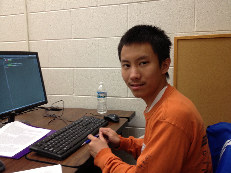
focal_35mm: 35
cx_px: 116
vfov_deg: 40.7
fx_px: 234
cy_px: 86
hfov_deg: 52.6
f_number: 2.4
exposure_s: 1/20
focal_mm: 4.28
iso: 100
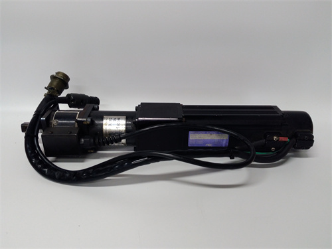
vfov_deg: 51.4
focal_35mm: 27
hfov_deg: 65.3
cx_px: 166
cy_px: 124
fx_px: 259
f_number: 2
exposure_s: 1/33
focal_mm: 3.79
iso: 199
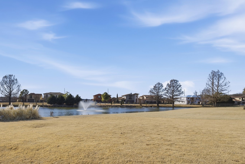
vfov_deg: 52.7
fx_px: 163
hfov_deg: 72.1
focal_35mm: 24
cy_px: 100
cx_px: 87
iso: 640
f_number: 13
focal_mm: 16
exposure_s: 1/5000
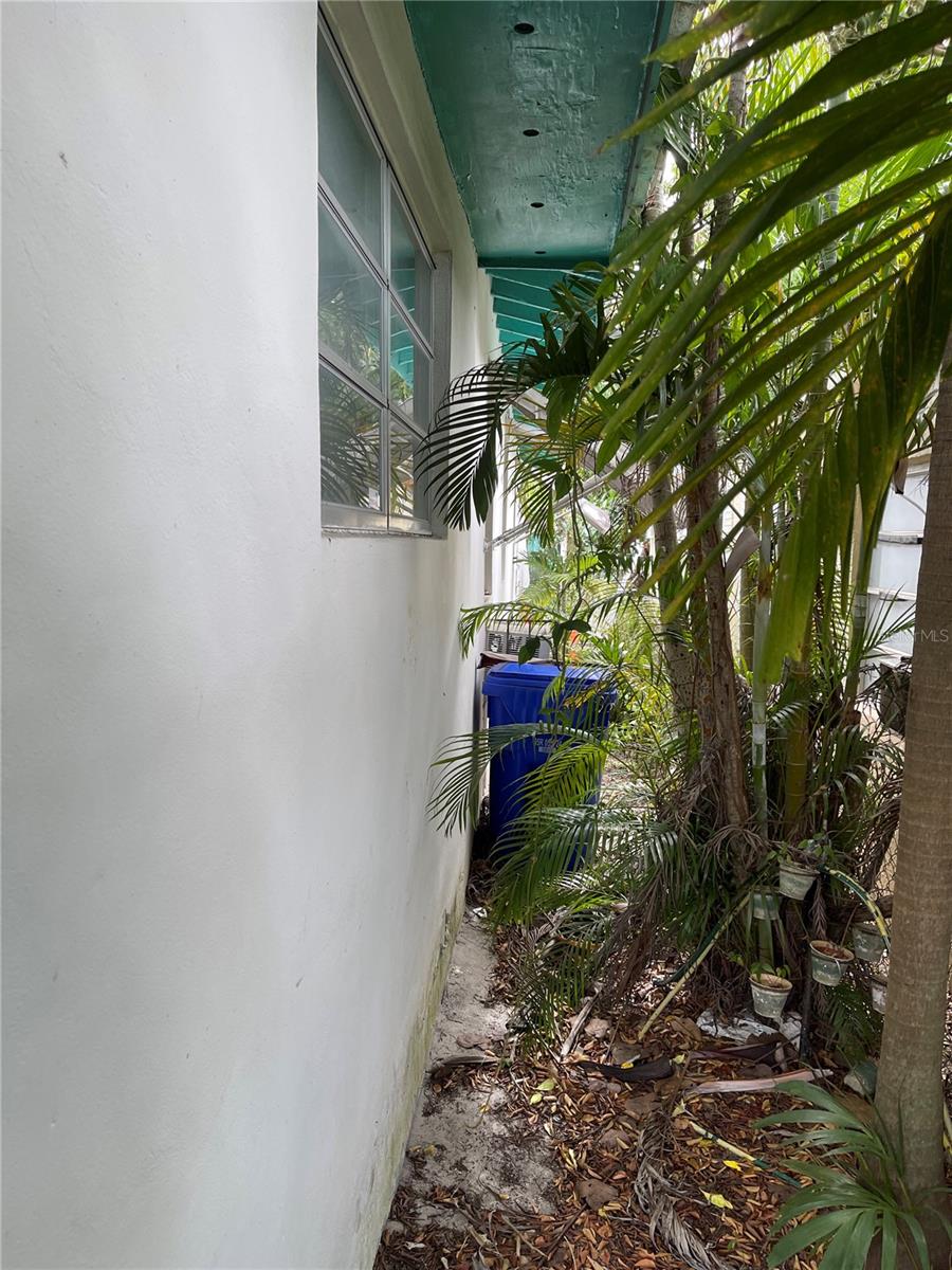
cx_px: 476
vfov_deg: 69.4
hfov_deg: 54.9
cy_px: 635
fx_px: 917
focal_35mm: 25
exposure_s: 1/122
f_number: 1.6
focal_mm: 5.1
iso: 32
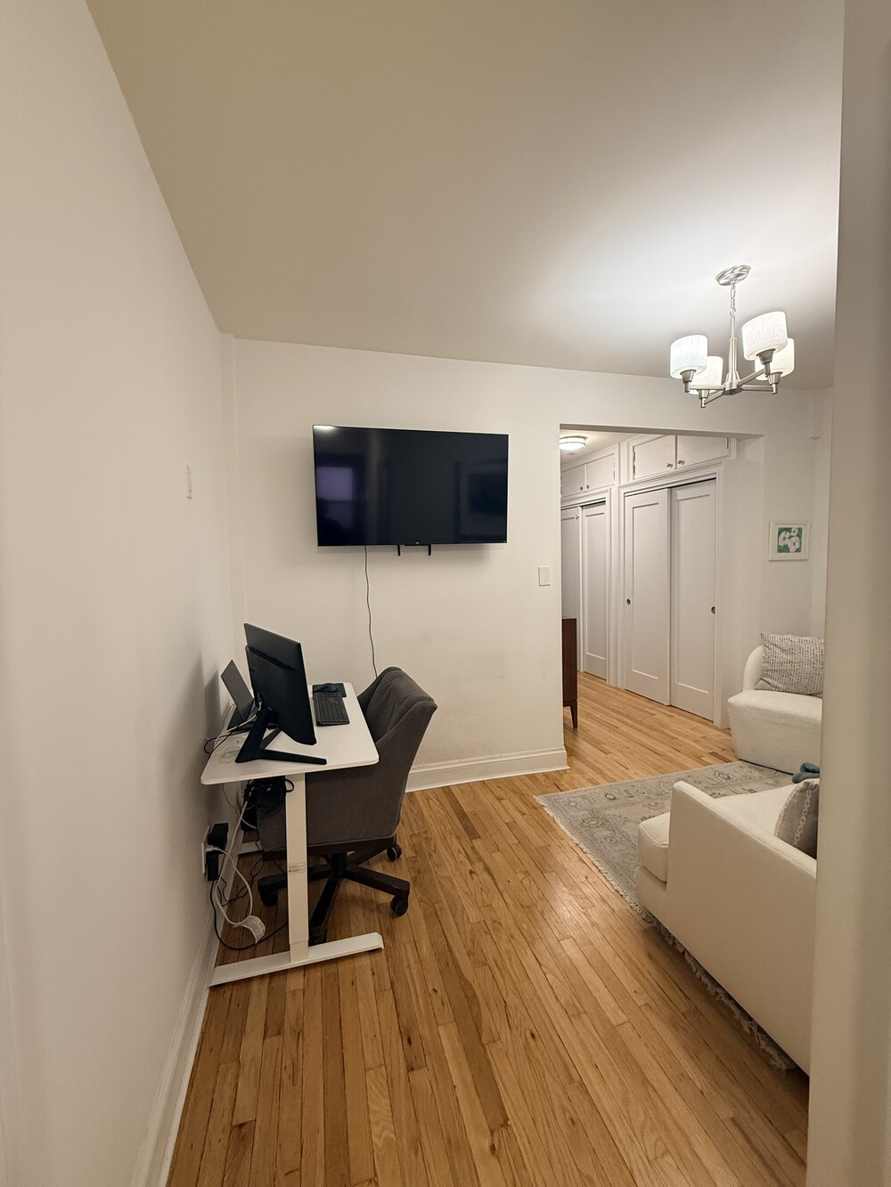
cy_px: 594
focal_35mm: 14
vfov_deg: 102.1
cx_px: 446
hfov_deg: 85.7
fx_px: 480
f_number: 2.2
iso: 250
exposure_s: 1/60
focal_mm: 2.22
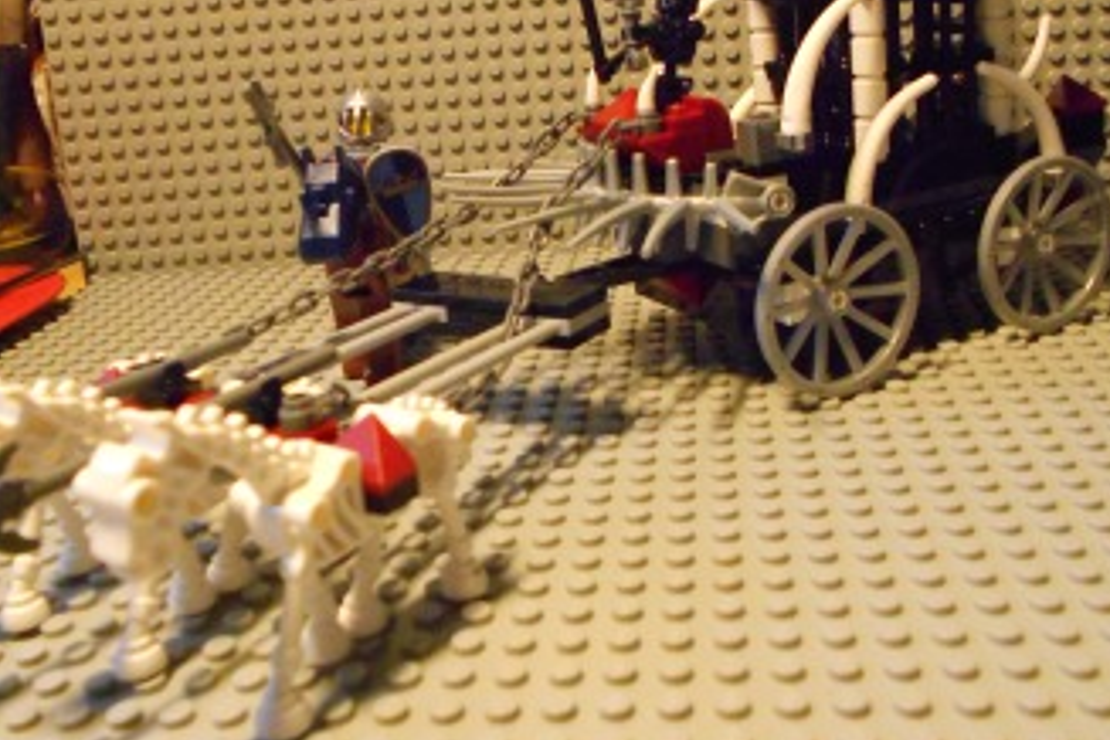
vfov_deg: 35.5
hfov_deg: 51.9
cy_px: 234
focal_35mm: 37
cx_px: 567
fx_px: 1141
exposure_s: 1/50
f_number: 3.2
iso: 800
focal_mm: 4.6
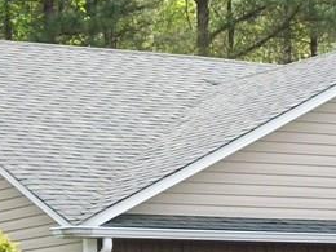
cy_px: 198
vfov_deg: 8.4
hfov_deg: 11.2
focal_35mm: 177
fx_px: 1718
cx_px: 173
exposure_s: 1/320
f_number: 3
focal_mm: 7.6
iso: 64
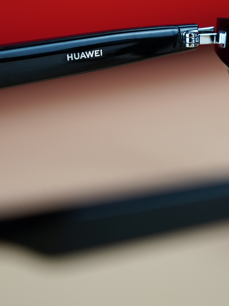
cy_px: 52
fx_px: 1993
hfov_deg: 6.6
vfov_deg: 8.7
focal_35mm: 226
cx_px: 189
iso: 320
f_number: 4
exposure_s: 1/125
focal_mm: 105
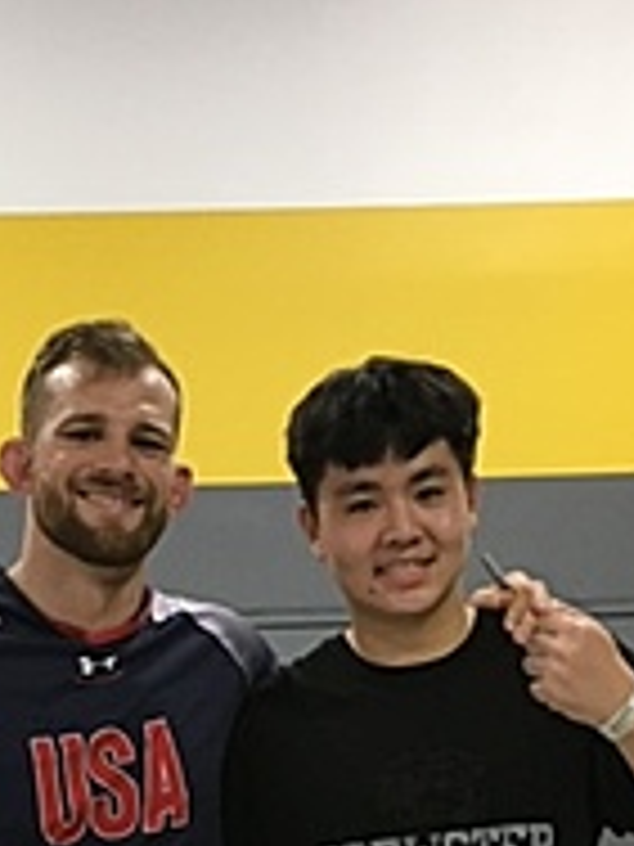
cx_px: 144
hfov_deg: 19.7
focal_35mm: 74
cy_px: 855
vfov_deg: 25.0
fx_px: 1807
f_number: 2.2
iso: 160
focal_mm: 4.15
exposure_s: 1/30
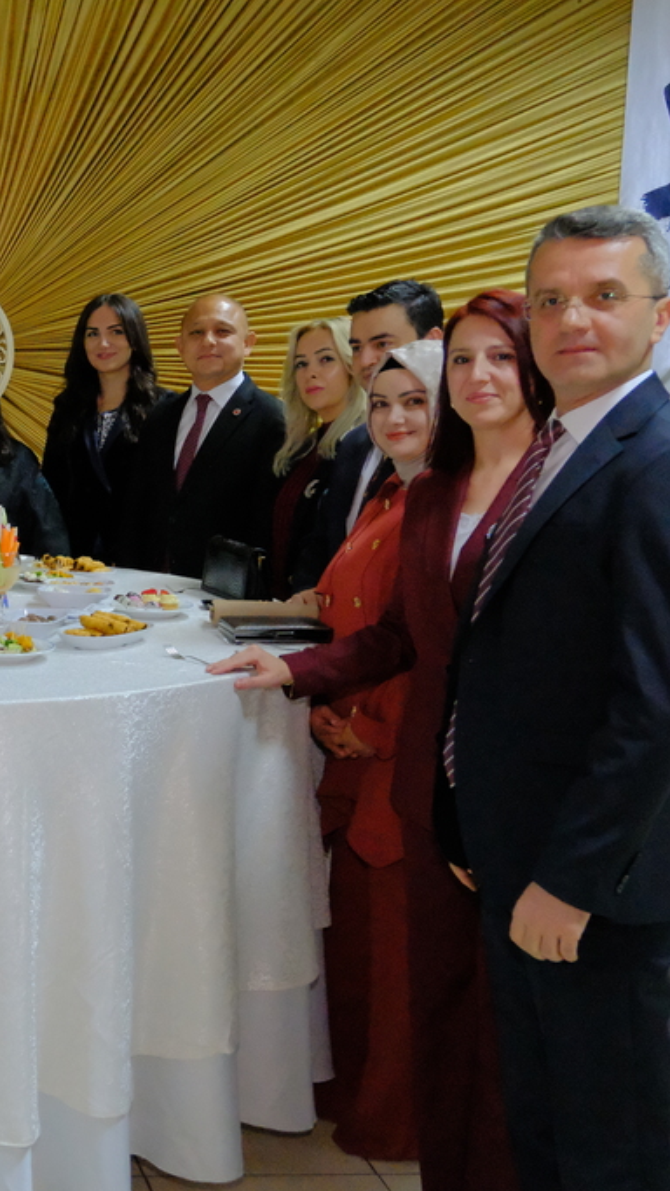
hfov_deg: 23.5
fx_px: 1453
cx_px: -154
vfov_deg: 44.6
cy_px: 584
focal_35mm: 46
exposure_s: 1/125
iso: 8000
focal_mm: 16.5
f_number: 4
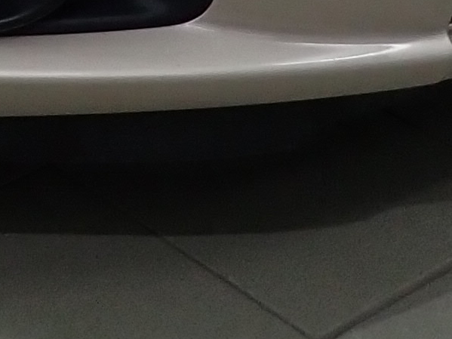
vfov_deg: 7.9
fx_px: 2180
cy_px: -584
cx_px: -156
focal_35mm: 167
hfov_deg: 11.5
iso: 200
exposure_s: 1/125
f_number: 2
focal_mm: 4.5
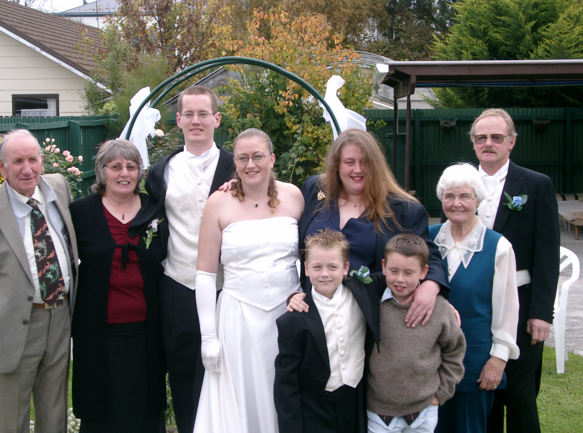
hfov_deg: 29.5
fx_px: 1108
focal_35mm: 66
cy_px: 211
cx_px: 277
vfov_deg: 22.1
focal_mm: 12.6
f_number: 3.4
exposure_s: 1/200
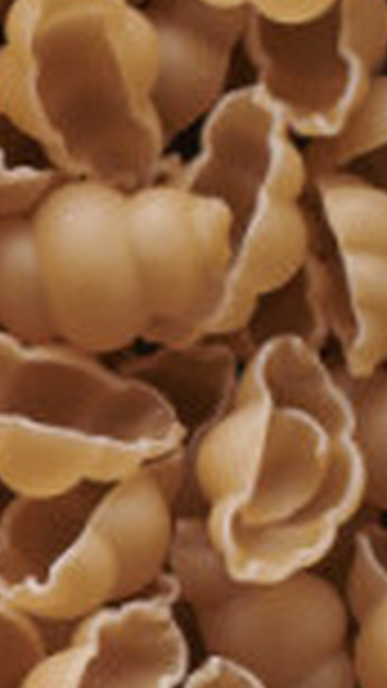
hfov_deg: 4.1
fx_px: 5001
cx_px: -1210
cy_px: 701
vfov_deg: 7.8
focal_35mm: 274
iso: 160
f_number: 8
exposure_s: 1/100
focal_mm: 50
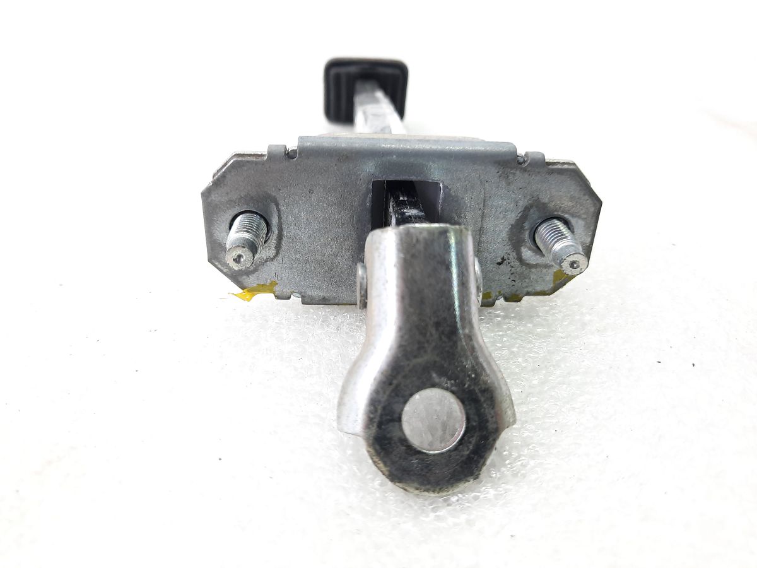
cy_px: 284
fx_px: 547
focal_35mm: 25
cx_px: 378
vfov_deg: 54.9
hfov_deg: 69.4
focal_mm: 4.6
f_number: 2
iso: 125
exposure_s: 1/50
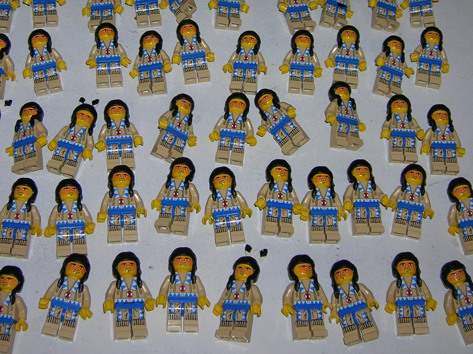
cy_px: 97
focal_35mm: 55
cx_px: 209
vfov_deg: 26.3
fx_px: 751
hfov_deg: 34.9
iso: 50
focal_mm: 5.7
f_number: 2.9
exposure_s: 1/60.1
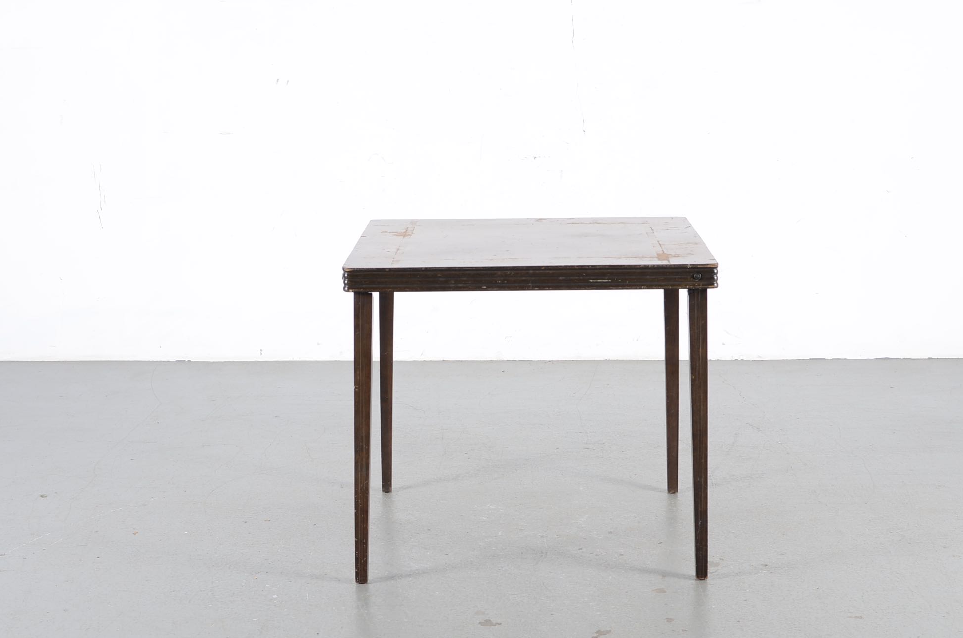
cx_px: 523
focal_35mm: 67
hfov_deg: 30.3
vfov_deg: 20.3
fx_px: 1779
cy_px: 349
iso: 100
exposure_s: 1/125
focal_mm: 35
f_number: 5
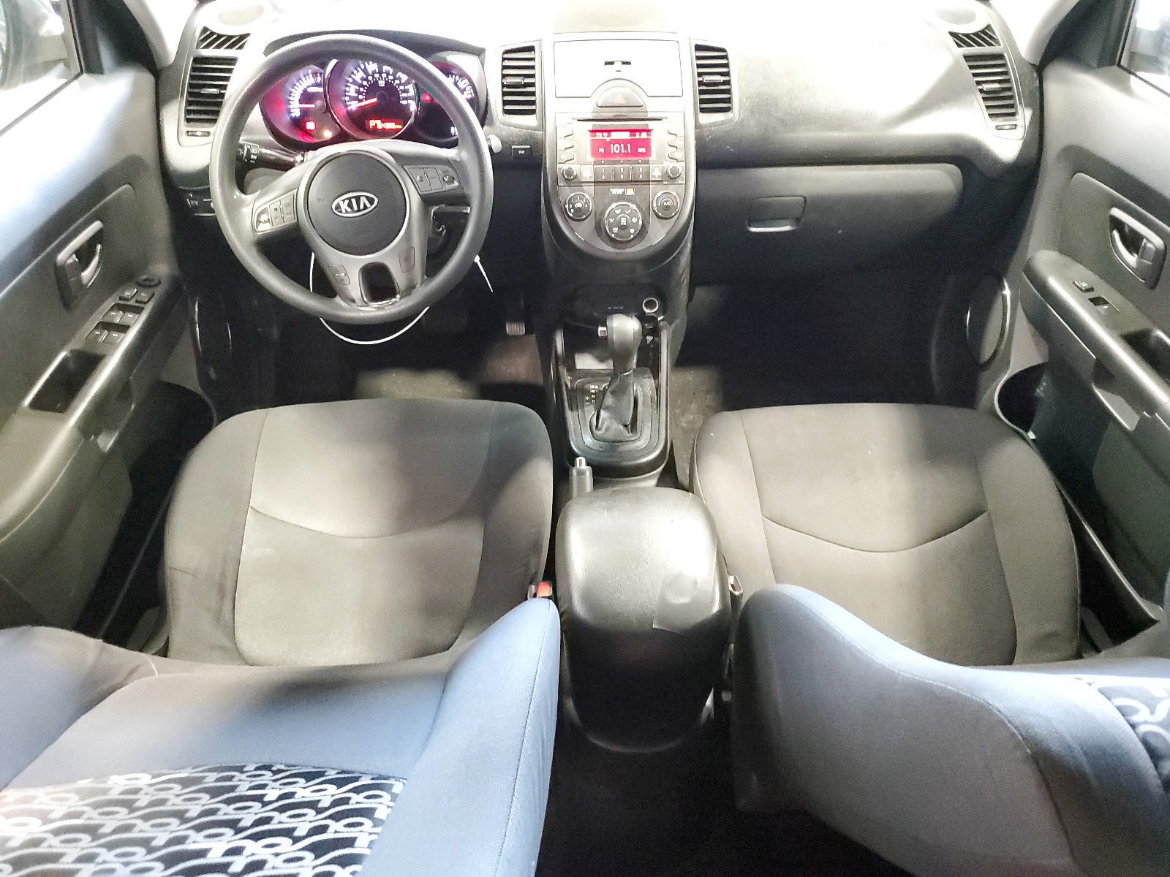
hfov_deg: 67.3
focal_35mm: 26
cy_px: 438
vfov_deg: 53.1
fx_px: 879
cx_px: 585
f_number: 1.5
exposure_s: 1/17
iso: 941
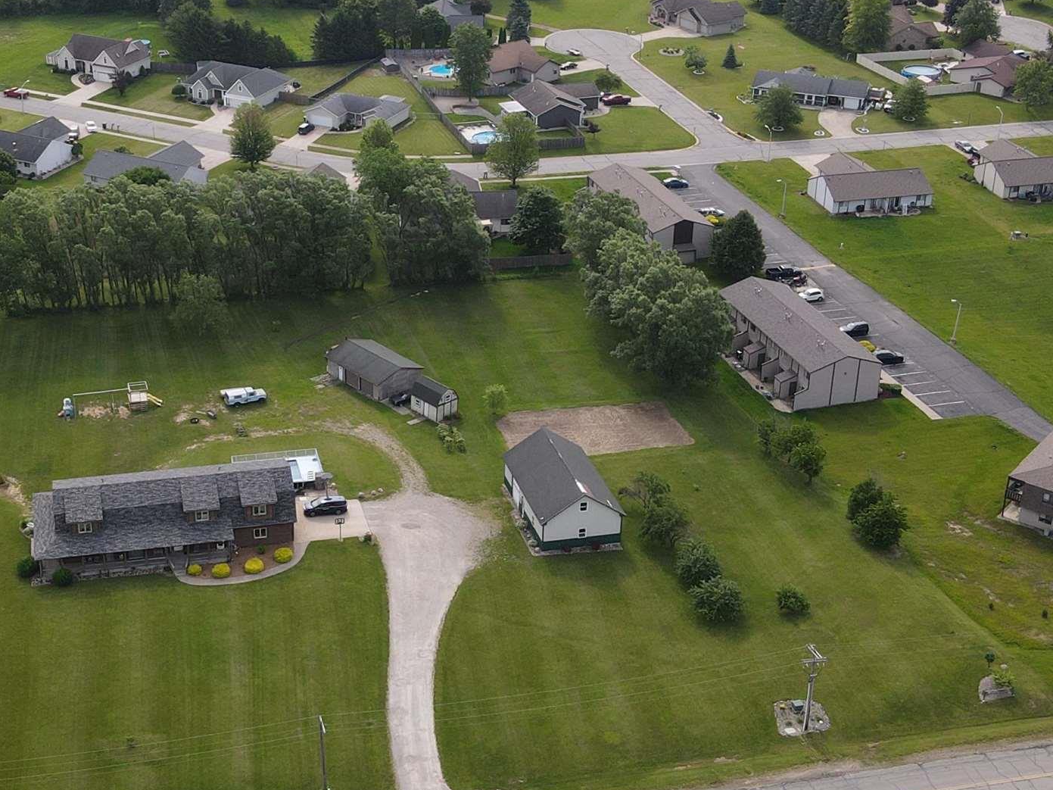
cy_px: 383
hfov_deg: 35.9
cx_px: 363
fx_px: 1612
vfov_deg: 27.5
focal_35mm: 53
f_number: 2.8
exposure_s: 1/500
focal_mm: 4.5
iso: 100
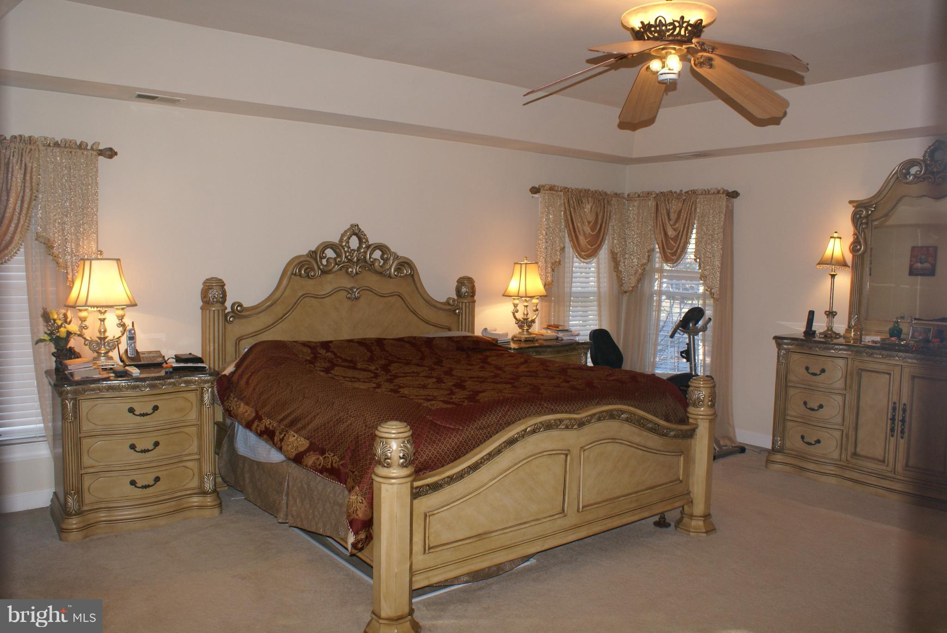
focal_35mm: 27
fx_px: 711
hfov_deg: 67.3
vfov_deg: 48.0
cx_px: 474
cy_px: 316
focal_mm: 18
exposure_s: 1/60
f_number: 5.6
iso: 400
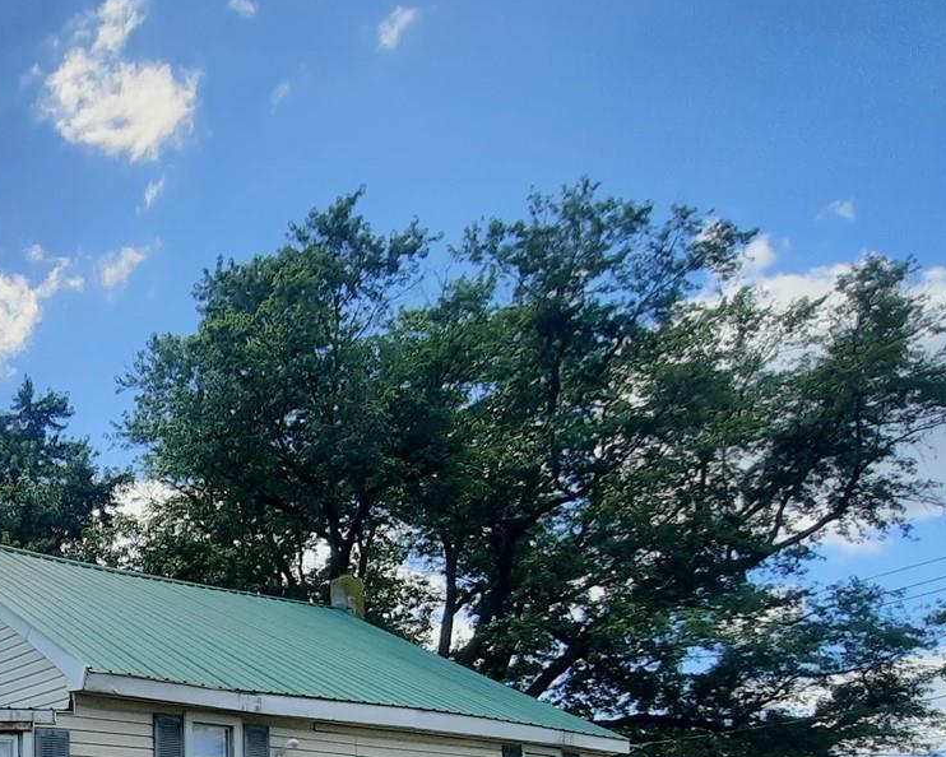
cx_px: 42
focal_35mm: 35
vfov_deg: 36.5
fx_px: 980
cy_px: 811
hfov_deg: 45.1
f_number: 2.2
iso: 40
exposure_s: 1/1631
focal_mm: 1.74
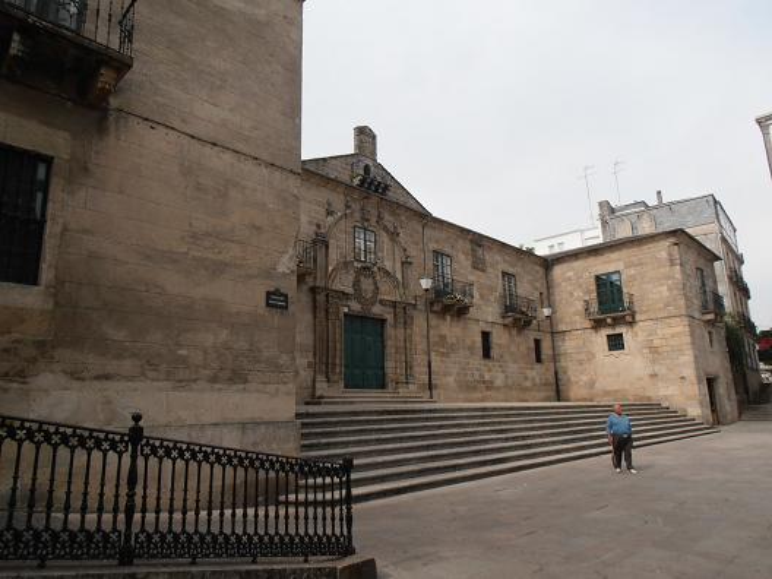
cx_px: 386
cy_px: 290
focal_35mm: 24
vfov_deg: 56.8
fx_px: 535
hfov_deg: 71.6
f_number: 3
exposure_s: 1/1000
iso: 80
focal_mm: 4.2
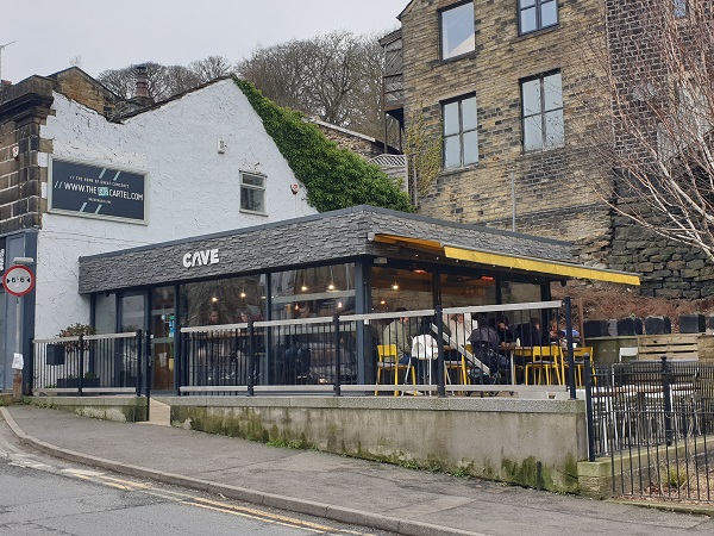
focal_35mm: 26
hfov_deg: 67.3
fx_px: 536
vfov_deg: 53.1
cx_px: 357
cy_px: 268
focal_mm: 4.3
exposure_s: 1/309
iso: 50
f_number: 2.4
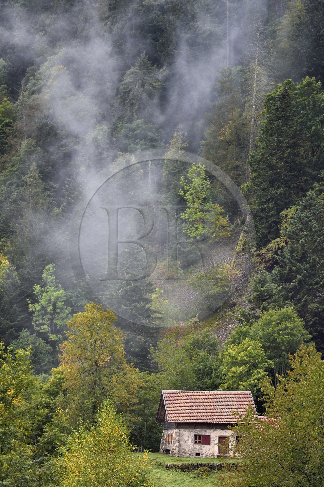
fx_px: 2028
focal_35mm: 150
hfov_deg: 9.1
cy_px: 244
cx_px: 162
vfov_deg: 13.7
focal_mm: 150
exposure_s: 1/200
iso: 800
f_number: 5
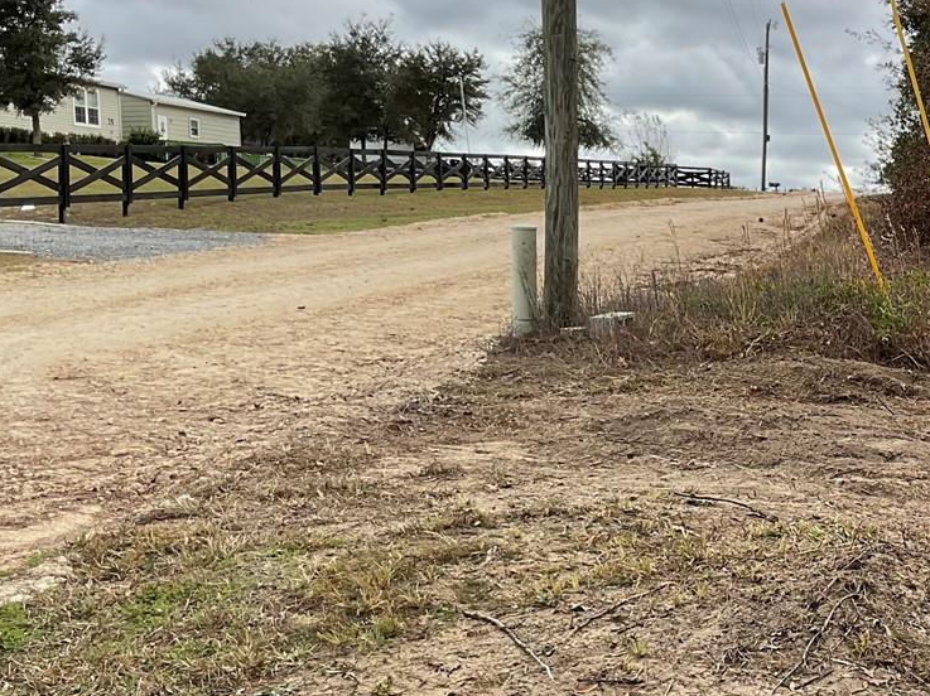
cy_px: 448
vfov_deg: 23.2
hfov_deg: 29.4
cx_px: 842
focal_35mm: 63
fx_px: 1692
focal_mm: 3
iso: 16
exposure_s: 1/792
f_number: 1.8
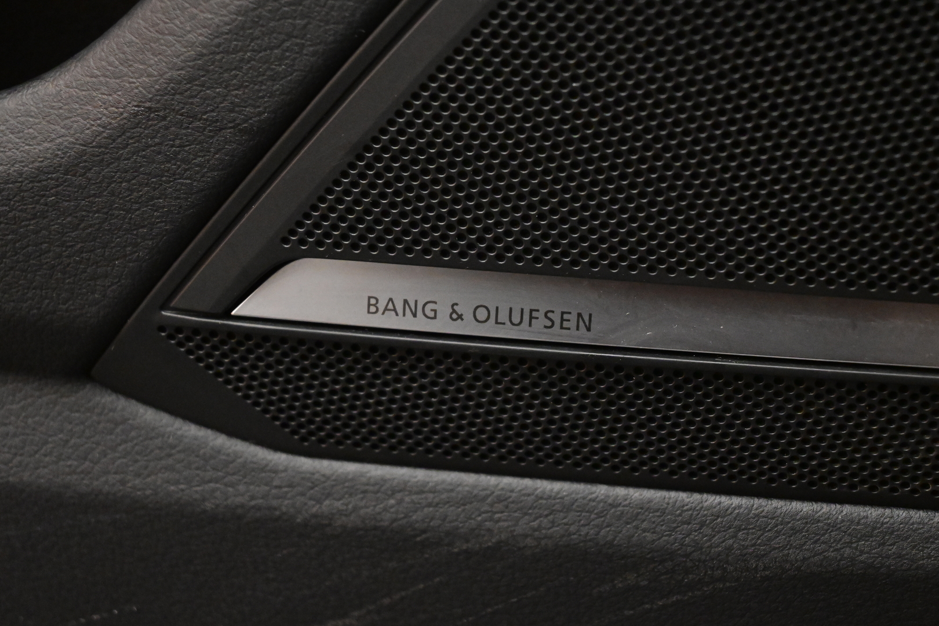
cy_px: 313
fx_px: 1956
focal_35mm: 75
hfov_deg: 27.0
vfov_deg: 18.2
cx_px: 470
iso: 8000
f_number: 6.3
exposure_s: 1/100
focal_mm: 50
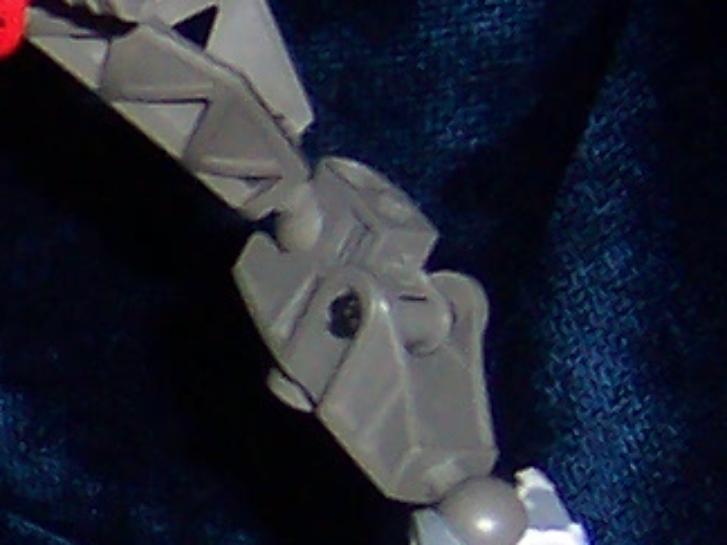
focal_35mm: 226
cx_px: -583
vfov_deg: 6.6
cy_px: 543
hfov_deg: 8.4
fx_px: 4746
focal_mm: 5.6
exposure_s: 1/60
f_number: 2.8
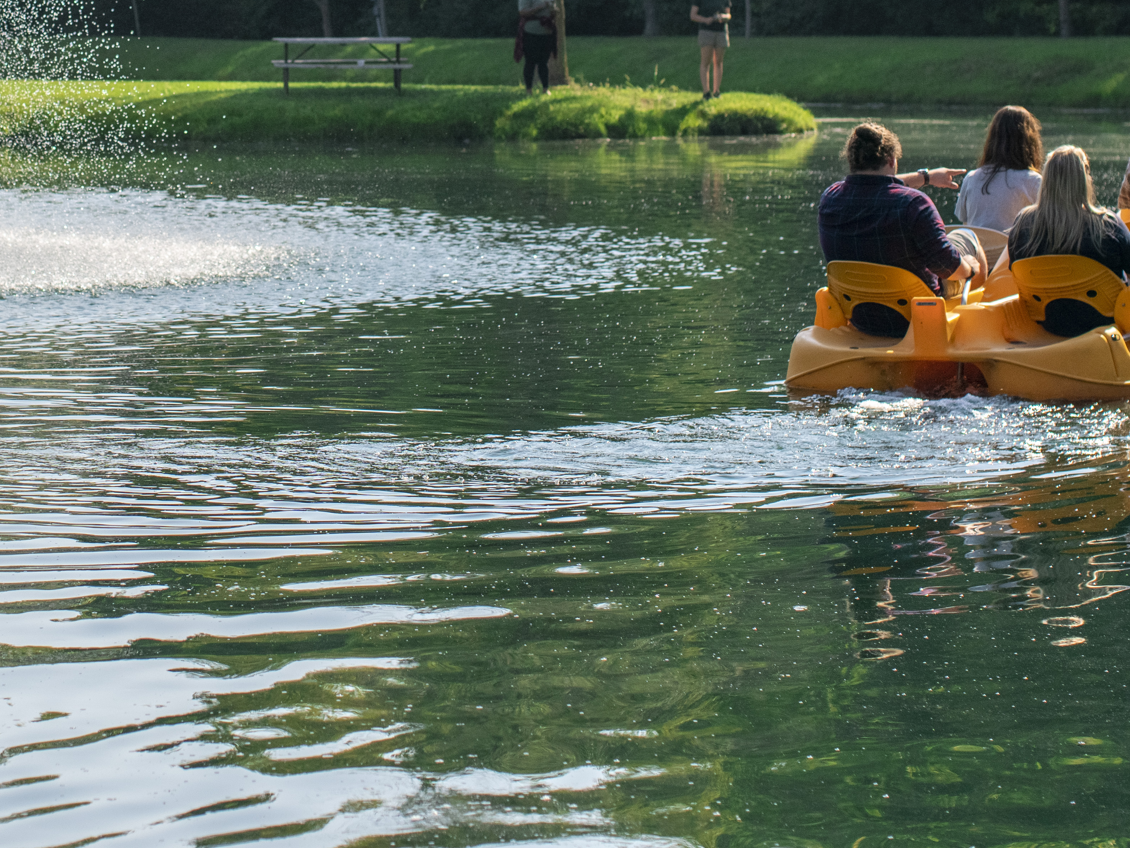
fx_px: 3950
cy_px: -60
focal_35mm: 121
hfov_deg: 16.2
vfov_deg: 12.1
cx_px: 239
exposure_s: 1/3200
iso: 800
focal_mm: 50
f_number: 3.2
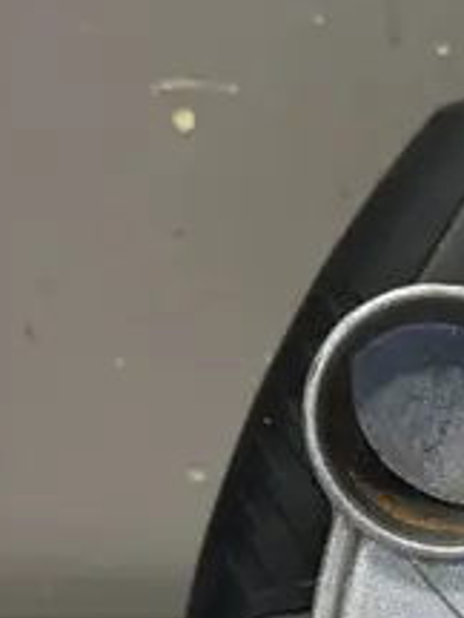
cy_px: 770
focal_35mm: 114
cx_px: 928
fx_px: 2037
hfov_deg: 11.7
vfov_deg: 16.5
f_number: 1.78
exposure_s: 1/100
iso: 125
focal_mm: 6.86
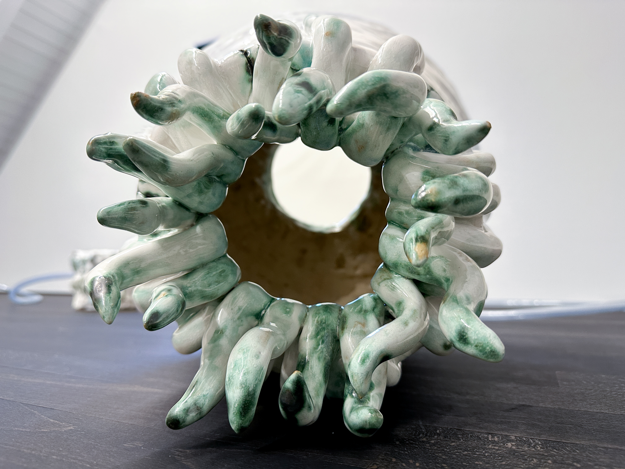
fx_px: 433
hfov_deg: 71.6
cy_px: 234
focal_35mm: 24
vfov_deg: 56.8
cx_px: 312
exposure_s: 1/60
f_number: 1.8
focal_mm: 6.86
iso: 200
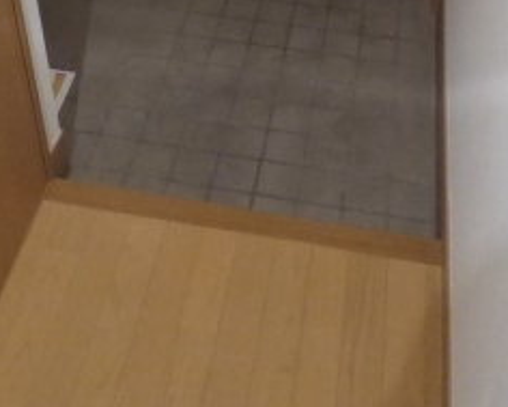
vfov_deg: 26.1
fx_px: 797
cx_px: 235
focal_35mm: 53
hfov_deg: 35.3
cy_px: -58
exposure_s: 1/40
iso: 800
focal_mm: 3.58
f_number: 2.8
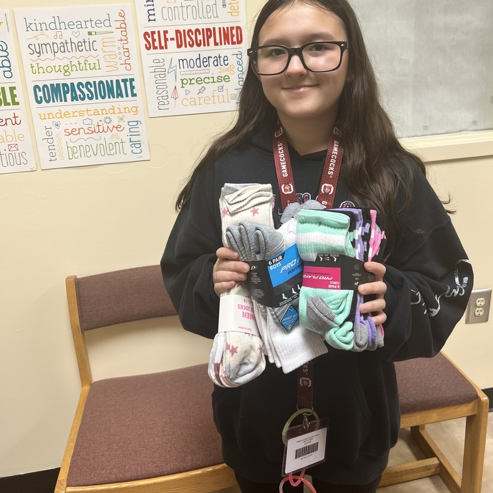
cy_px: 194
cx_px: 247
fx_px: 500
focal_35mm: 31
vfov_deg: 52.1
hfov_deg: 52.5
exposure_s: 1/60
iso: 64
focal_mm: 5.7
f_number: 1.5
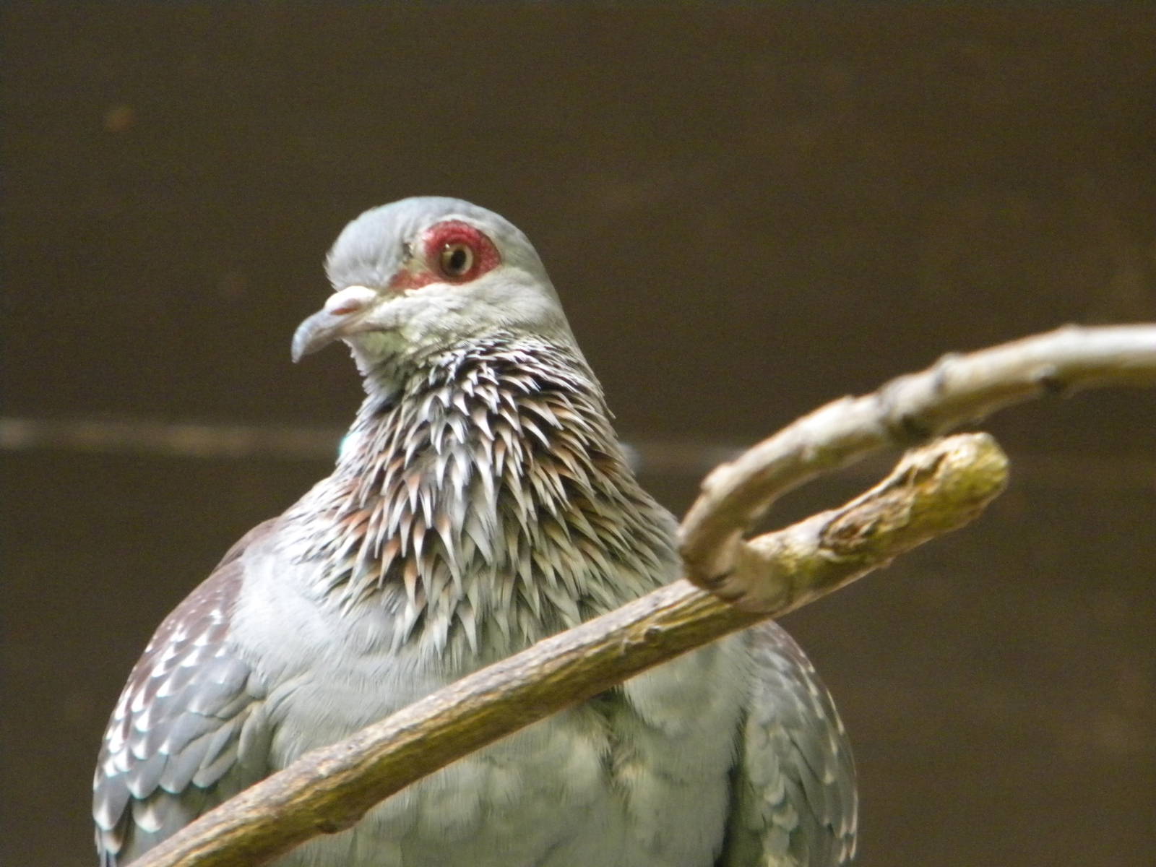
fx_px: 13826
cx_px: 578
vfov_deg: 3.6
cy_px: 434
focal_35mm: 414
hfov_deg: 4.8
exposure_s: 1/19.7
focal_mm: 75
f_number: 5.4
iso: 800
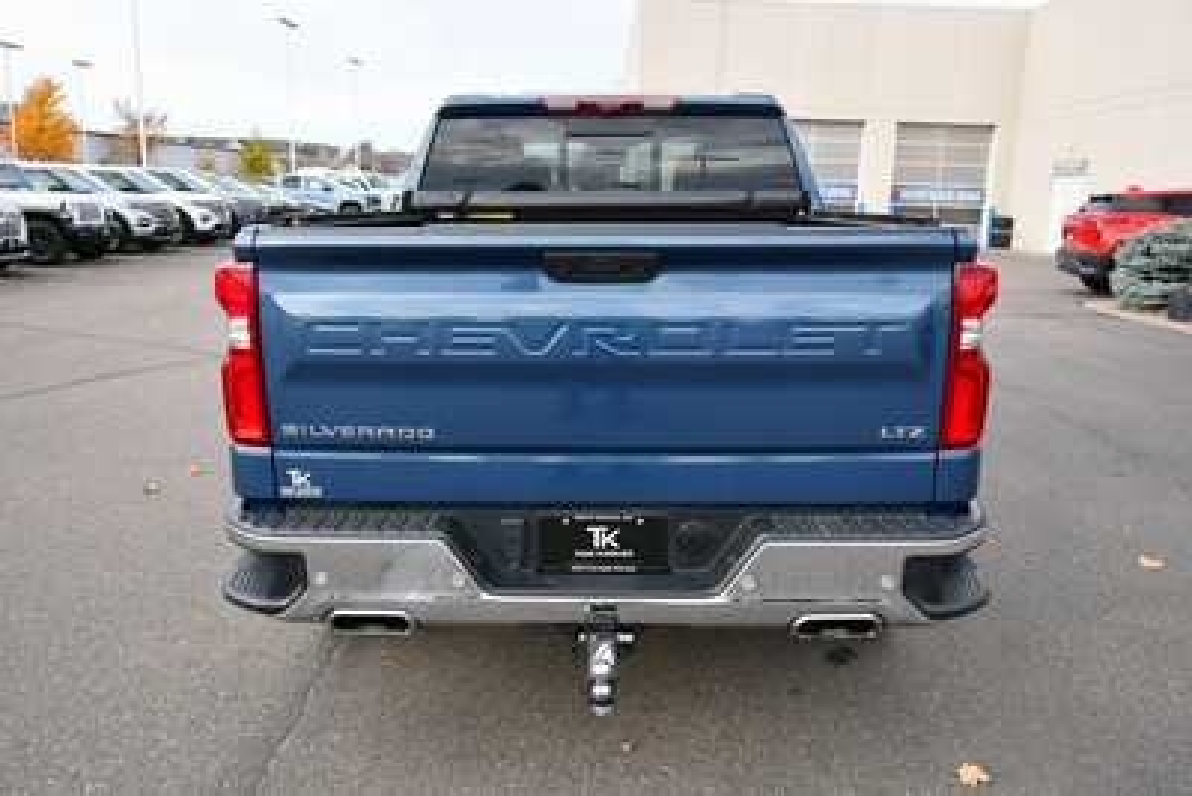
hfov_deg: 61.9
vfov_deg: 43.6
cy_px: 398
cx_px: 596
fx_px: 994
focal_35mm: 30
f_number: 6.3
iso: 200
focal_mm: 20
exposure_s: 1/250
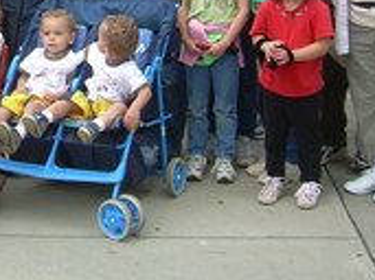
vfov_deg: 16.4
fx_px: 942
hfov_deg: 21.8
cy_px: -27
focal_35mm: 87
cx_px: 5
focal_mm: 6.3
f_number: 2.8
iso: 50
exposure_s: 1/125
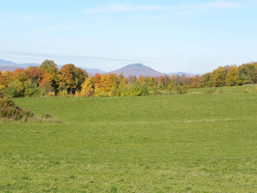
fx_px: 780
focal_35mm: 105
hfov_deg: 18.7
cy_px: 96
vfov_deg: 14.1
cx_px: 128
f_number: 5.6
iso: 64
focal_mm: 18.8
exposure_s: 1/272
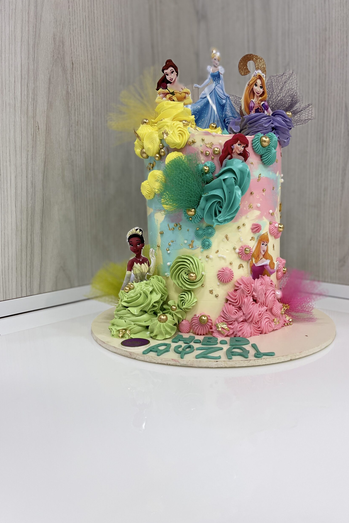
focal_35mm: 28
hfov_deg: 46.3
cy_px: 258
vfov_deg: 65.5
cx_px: 199
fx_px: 407
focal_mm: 5.1
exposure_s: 1/100
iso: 64
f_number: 1.6
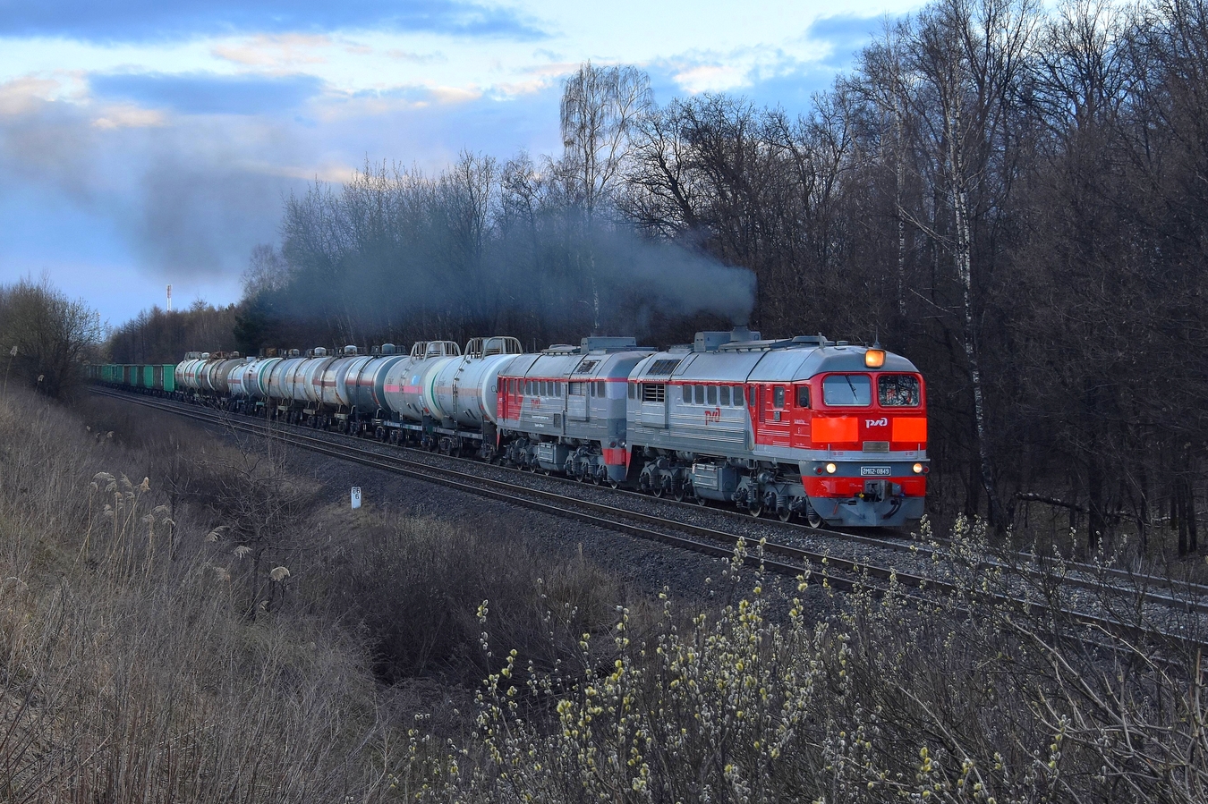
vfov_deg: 24.2
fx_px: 1878
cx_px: 625
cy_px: 387
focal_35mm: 56
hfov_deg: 35.6
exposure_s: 1/320
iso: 400
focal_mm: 28
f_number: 5.6
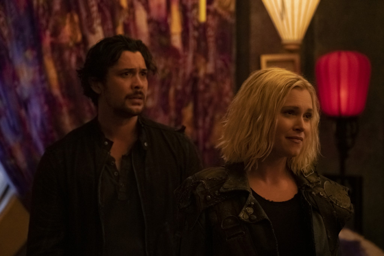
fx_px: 1195
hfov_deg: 18.3
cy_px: 128
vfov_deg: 12.2
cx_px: 192
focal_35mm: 112
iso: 12800
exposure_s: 1/125
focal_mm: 74.4
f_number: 2.8
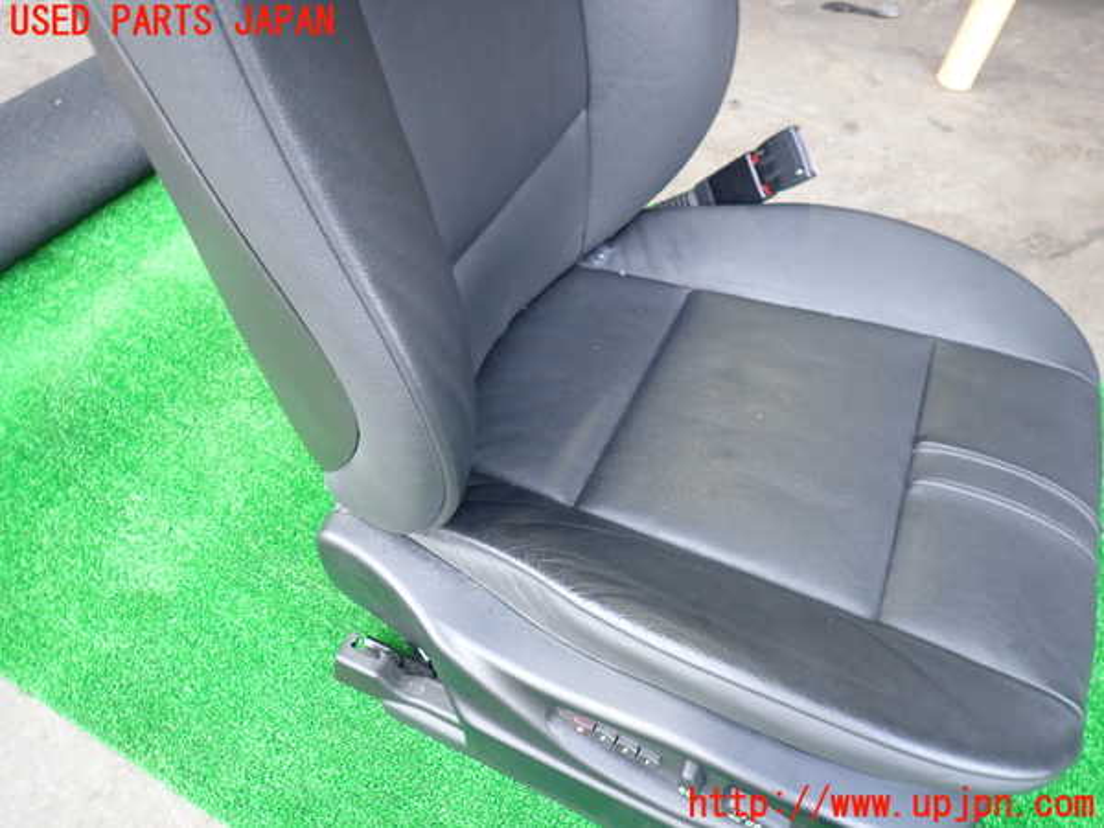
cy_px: 414
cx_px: 552
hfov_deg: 69.4
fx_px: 797
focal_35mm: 25
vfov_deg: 54.9
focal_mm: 4.5
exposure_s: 1/50
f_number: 2
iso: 200
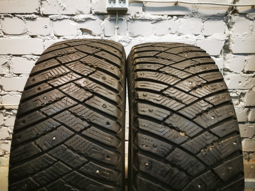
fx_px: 199
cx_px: 128
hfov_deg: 65.3
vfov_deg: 51.3
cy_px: 96
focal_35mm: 27
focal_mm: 5.56
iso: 160
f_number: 1.6
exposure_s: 1/50
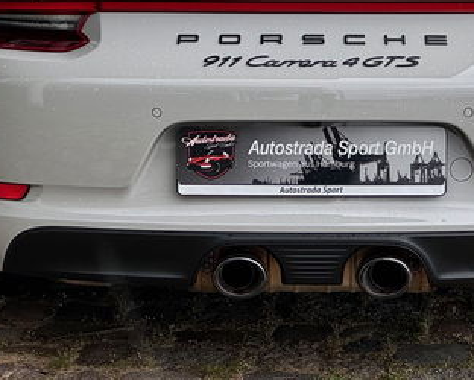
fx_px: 2597
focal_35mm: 185
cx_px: 298
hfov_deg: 10.4
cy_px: 40
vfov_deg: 8.3
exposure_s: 1/236
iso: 25
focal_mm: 9
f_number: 2.8
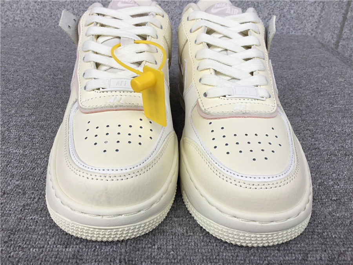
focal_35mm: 31
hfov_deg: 58.4
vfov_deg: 45.4
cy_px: 132
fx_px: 316
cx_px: 176
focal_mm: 3.3
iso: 25
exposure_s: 1/267
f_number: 2.4
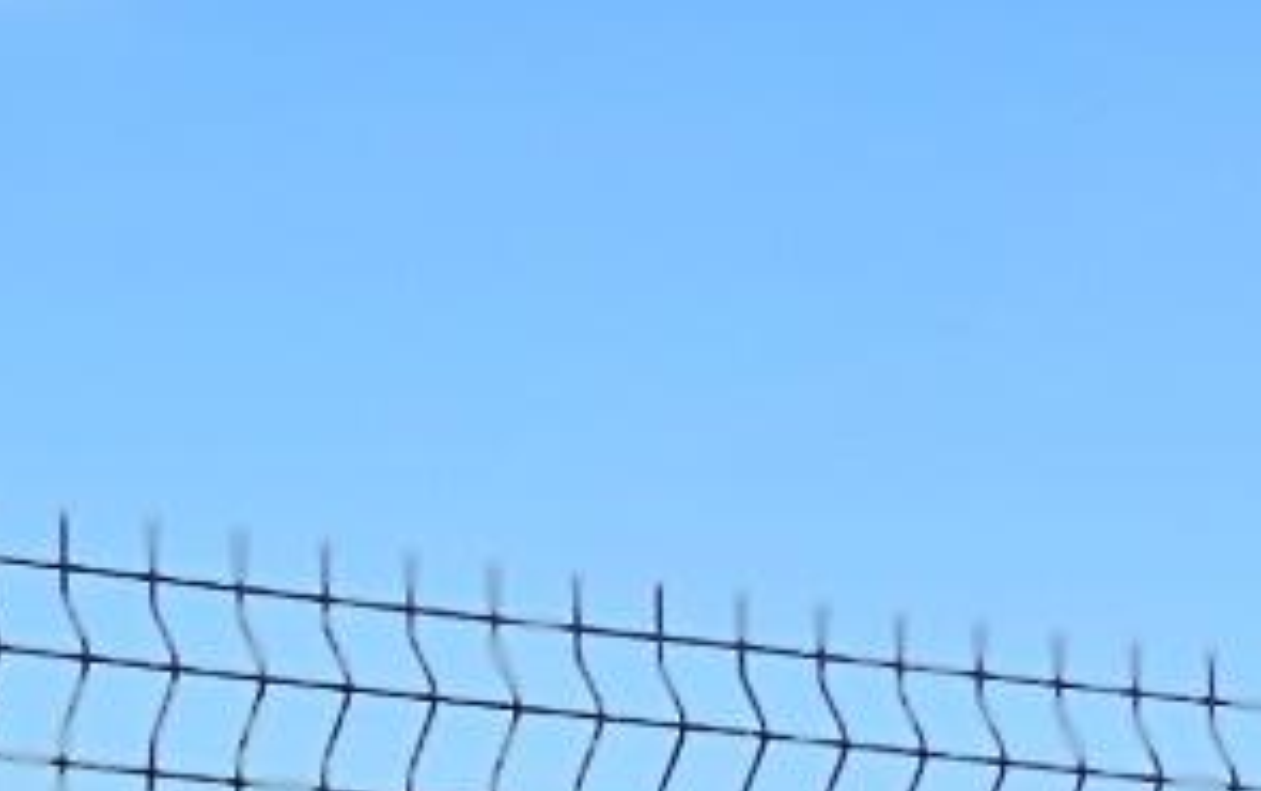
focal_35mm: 283
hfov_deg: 7.4
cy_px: 1595
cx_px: 1415
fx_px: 9735
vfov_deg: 4.6
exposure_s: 1/475
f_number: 2.8
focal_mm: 9
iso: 32
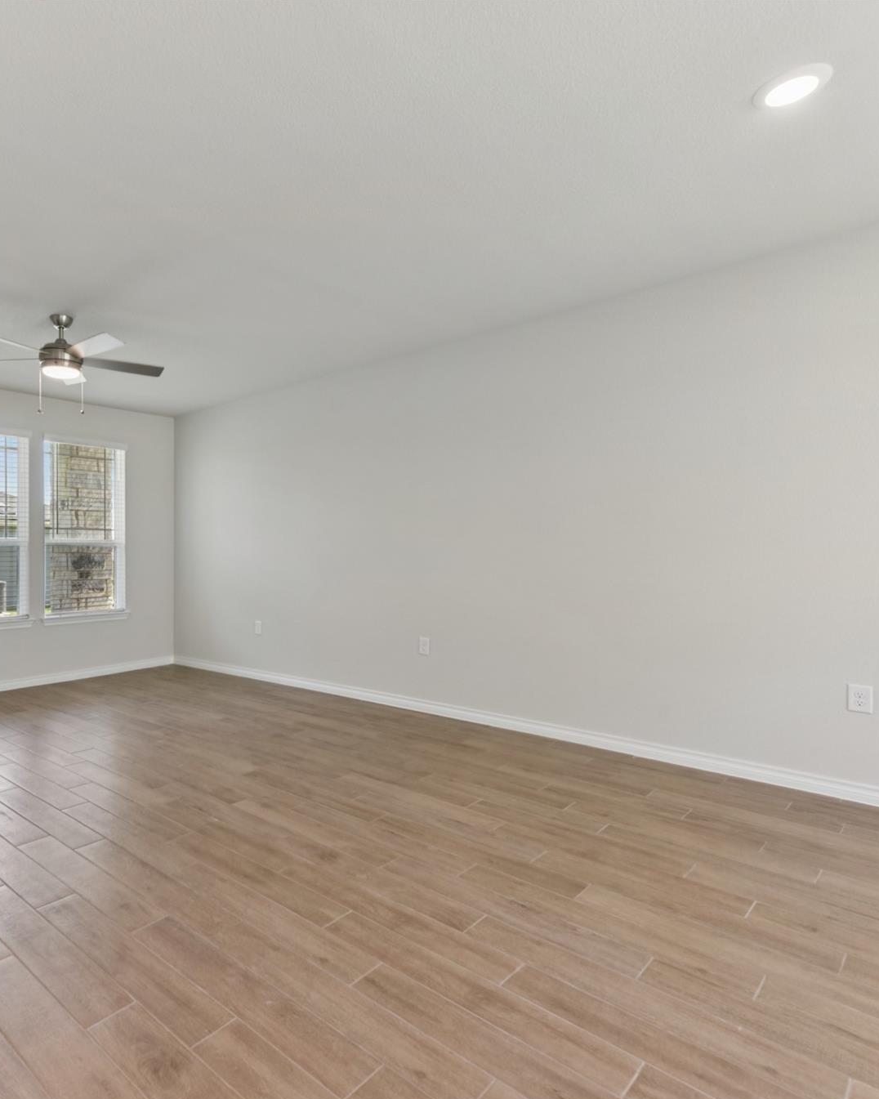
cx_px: 281
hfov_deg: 66.0
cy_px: 556
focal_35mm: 20
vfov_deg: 80.4
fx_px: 650
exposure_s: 1/8
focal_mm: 14
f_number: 8
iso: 125
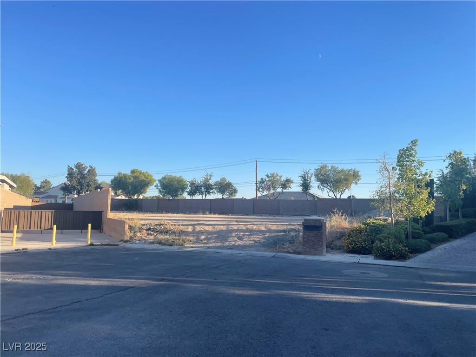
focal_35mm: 26
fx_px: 358
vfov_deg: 53.1
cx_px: 238
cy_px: 178
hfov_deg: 67.3
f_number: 1.6
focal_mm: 4.2
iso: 32
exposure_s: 1/1984
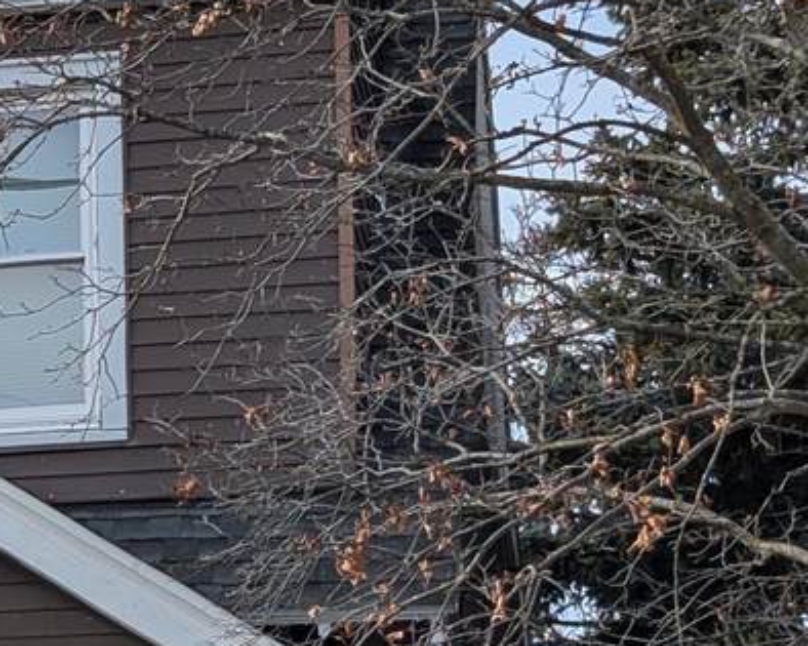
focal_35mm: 155
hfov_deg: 11.9
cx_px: -374
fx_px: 3706
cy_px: 734
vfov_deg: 9.8
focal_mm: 6.9
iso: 21
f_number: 1.68
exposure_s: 1/929
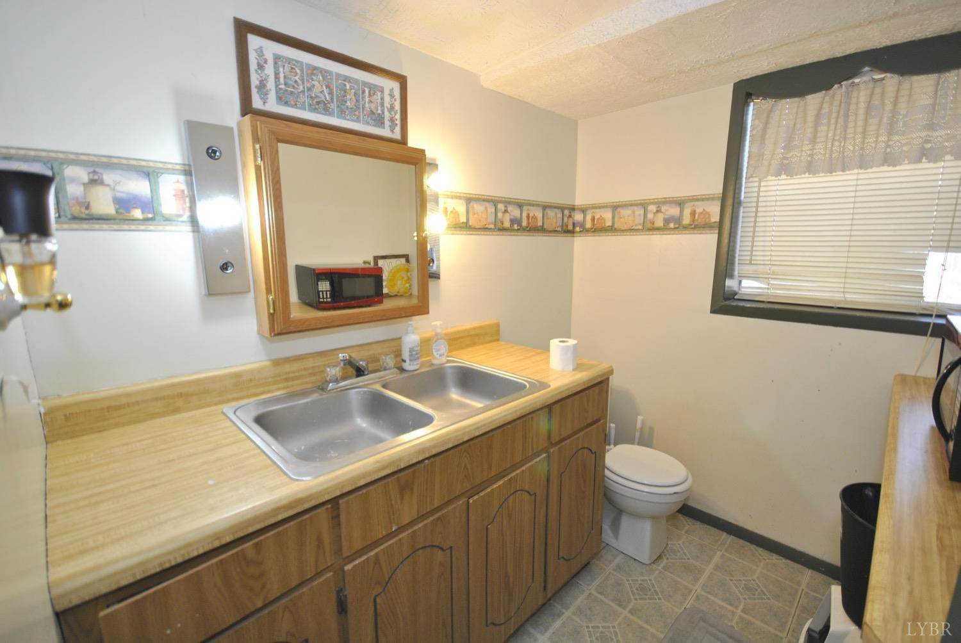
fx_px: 401
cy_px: 322
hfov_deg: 100.3
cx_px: 480
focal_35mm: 15
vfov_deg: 77.5
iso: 220
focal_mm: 10
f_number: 4
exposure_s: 1/30
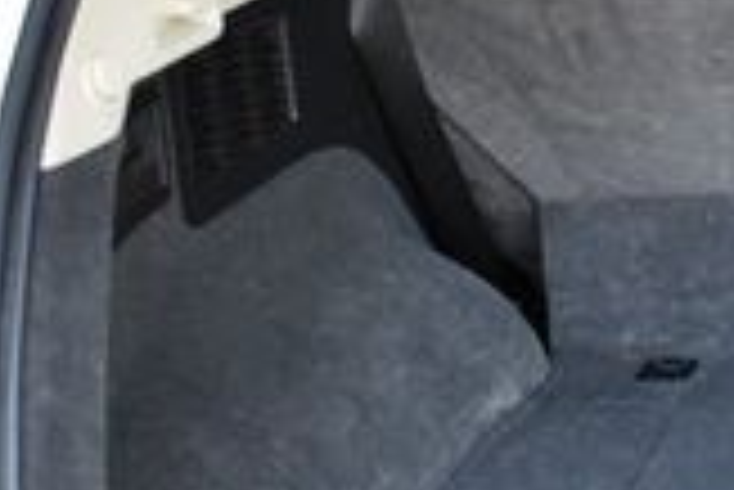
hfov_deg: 17.3
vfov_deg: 12.9
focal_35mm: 106
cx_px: 1103
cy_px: 276
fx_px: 2163
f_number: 3.5
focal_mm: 18
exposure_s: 1/200
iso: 800
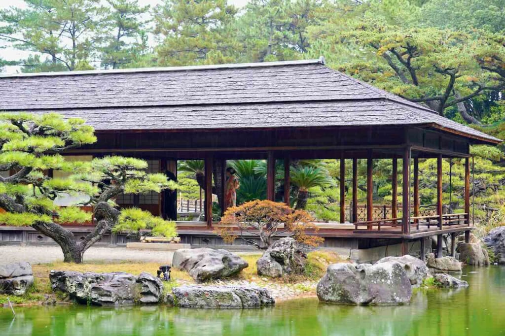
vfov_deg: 18.2
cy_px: 168
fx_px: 1052
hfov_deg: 27.0
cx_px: 252
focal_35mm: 75
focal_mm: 50
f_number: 4.5
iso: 100
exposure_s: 1/40
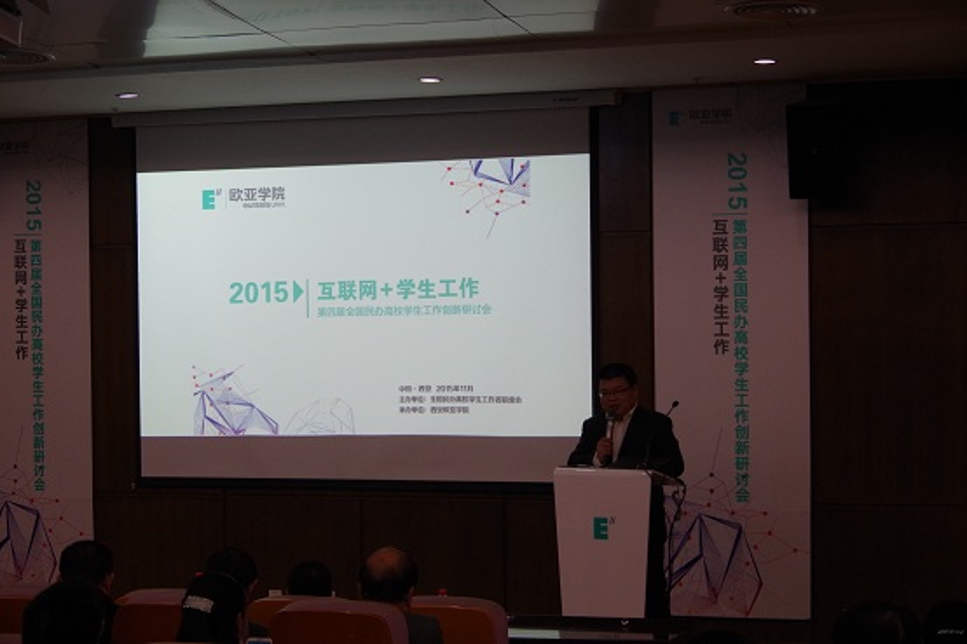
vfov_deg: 17.3
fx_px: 2121
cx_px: 484
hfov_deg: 25.7
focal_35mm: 79
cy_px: 322
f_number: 4.5
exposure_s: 1/100
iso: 800
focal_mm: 53
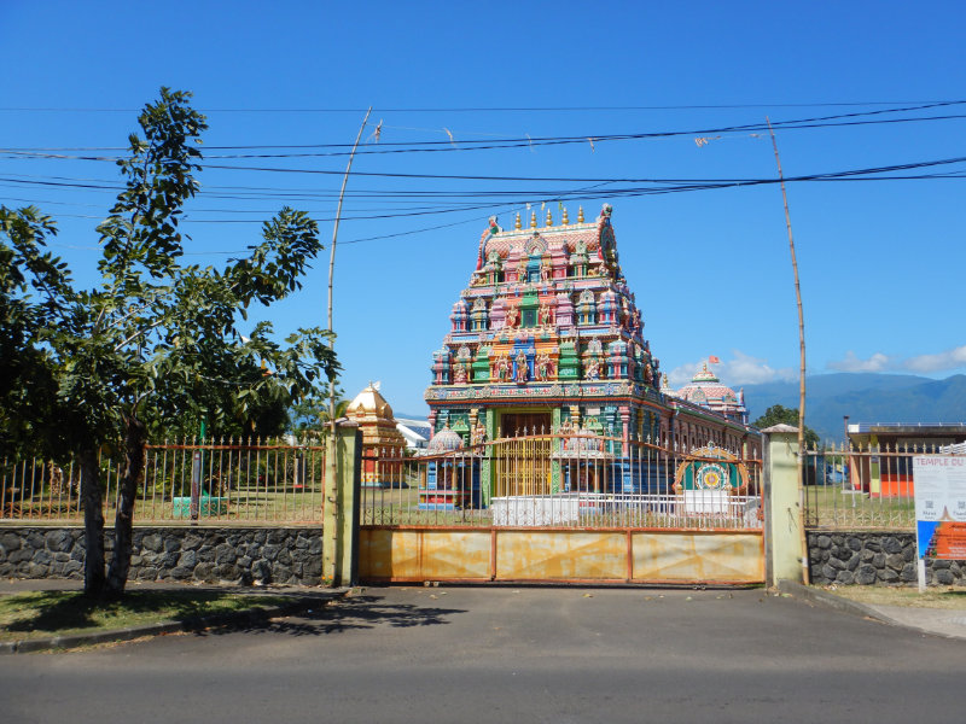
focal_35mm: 34
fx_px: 949
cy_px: 362
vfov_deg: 41.8
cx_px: 483
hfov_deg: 54.0
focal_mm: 6.1
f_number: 4.2
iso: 125
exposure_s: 1/1250
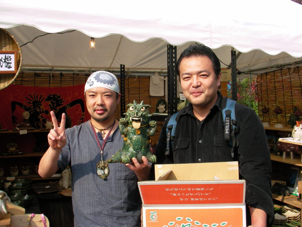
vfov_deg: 35.1
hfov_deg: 45.8
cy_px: 114
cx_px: 151
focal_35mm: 41
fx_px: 358
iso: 50
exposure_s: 1/394
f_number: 4.5
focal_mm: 6.3
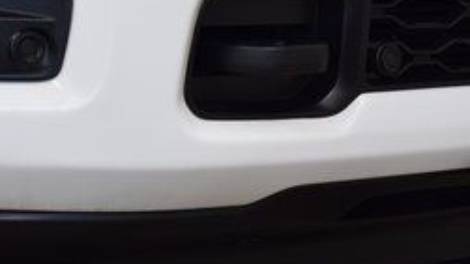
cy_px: 29
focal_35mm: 136
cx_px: 266
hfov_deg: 15.8
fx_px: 1694
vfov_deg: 8.9
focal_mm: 34
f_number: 6.3
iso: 400
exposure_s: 1/20
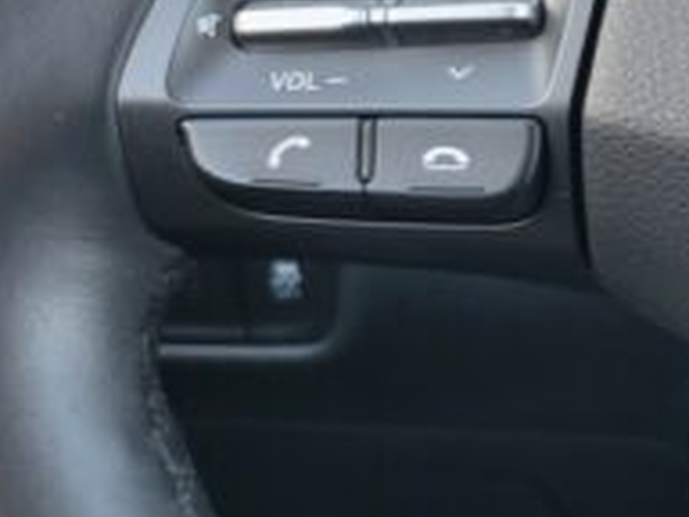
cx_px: 1281
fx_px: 2150
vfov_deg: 13.6
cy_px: 48
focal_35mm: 108
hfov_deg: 15.4
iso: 100
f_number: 1.8
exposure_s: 1/120
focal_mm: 5.4
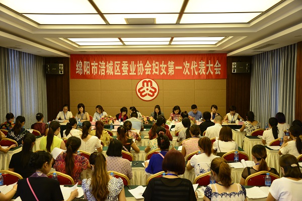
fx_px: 336
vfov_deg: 33.4
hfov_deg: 48.5
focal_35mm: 40
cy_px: 100
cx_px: 151
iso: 800
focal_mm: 40
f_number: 5.6
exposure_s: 1/100
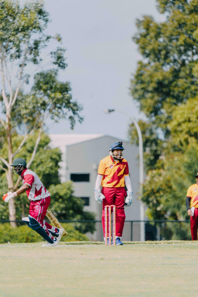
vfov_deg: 3.4
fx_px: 4950
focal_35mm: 600
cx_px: 99
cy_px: 148
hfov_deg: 2.3
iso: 250
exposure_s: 1/640
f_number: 6.3
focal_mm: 600
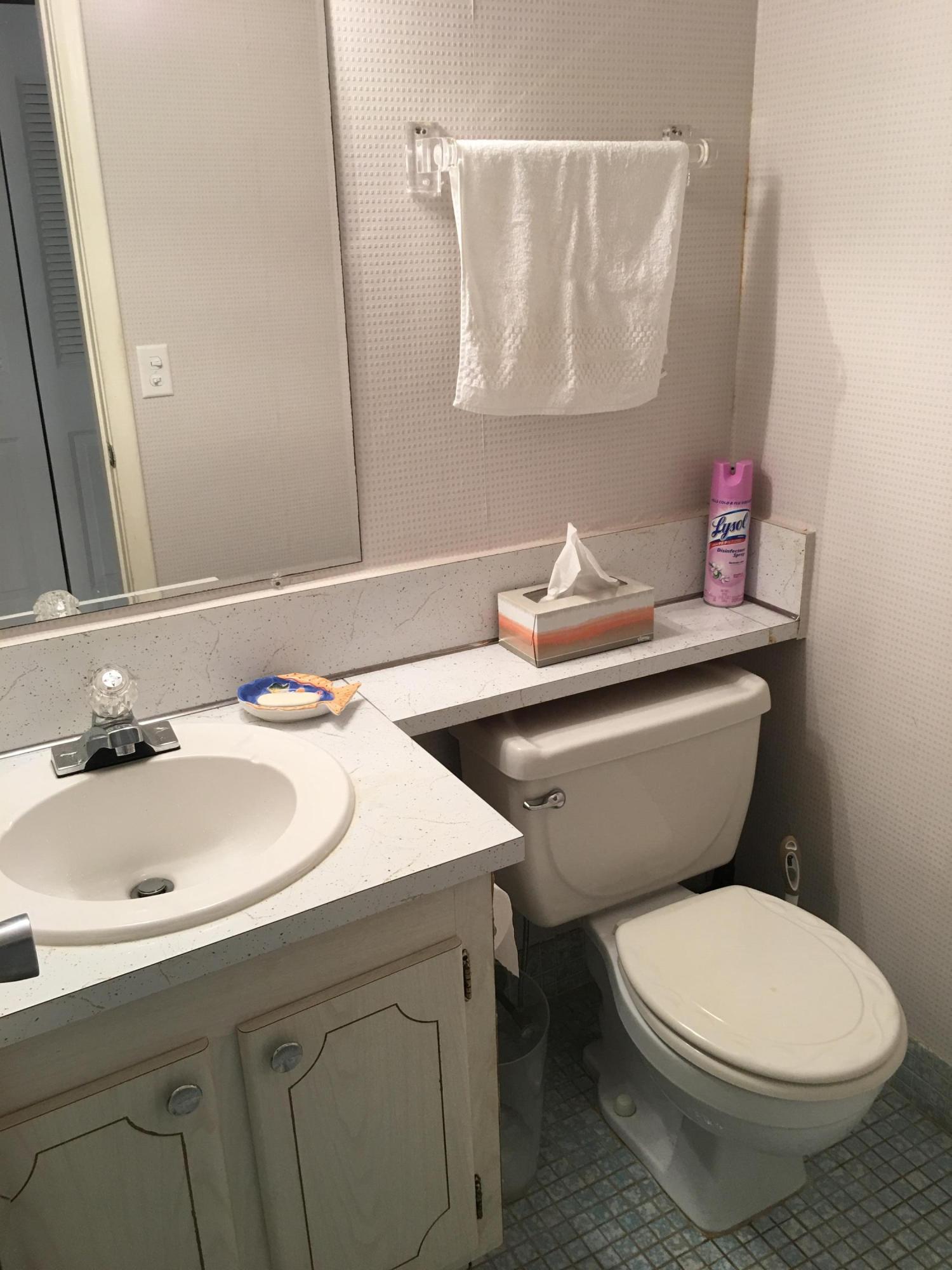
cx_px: 476
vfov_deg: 61.7
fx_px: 1063
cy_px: 635
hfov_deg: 48.2
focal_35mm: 29
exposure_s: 1/15
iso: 32
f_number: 2.2
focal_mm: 4.15
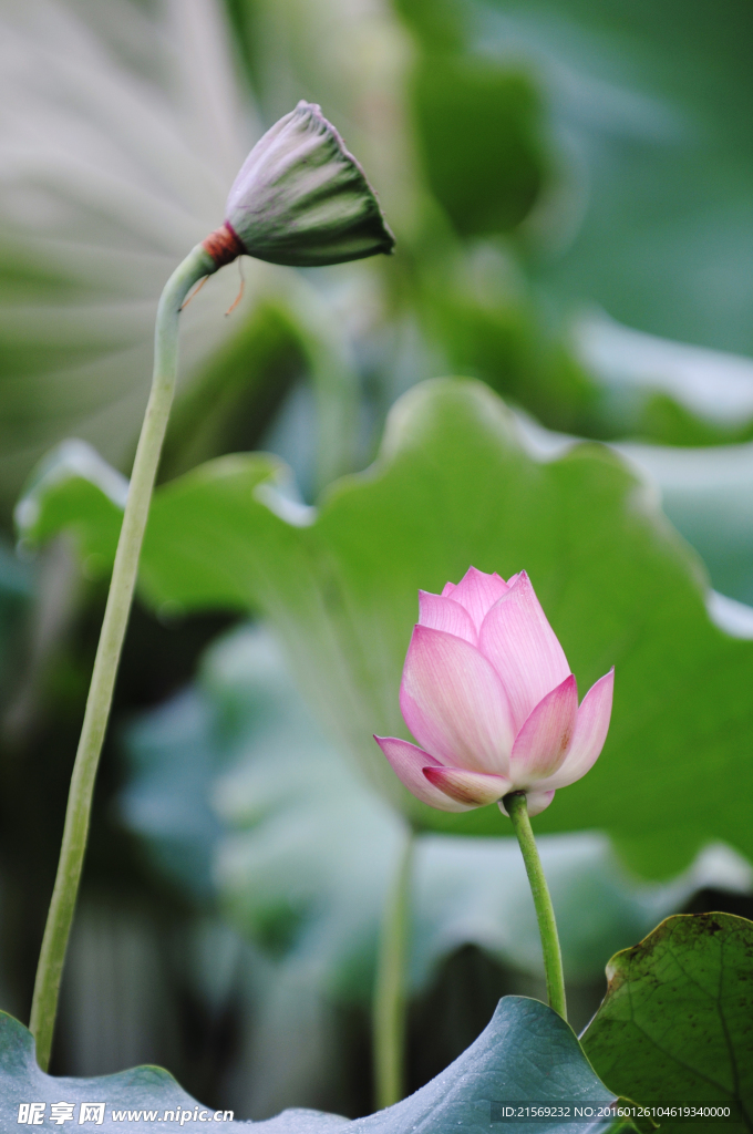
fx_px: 9437
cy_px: 567
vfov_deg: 6.9
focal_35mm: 300
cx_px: 376
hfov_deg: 4.6
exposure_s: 1/80
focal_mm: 200
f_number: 2.8
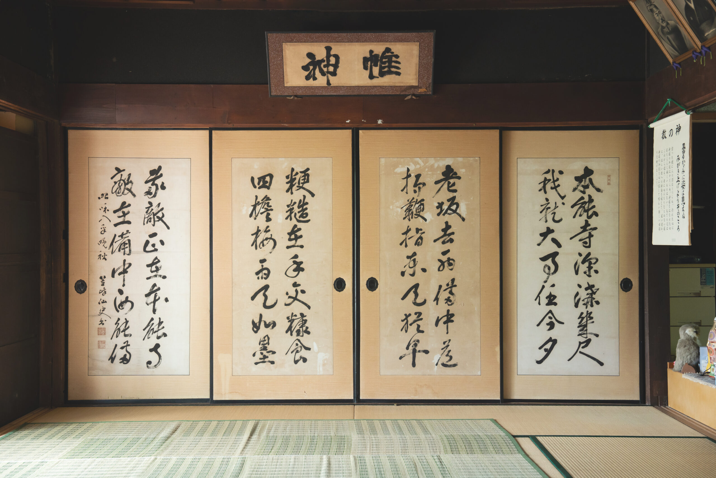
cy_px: 239
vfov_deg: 29.9
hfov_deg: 43.6
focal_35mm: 45
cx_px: 358
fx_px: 895
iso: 1000
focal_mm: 45
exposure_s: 1/50
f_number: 4
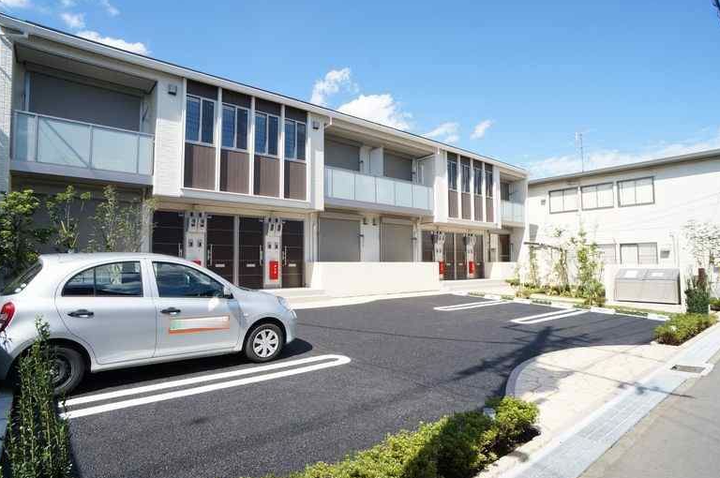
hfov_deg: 71.6
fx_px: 499
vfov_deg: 51.2
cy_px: 246
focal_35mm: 25
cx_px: 350
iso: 200
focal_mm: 16
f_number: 11
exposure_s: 1/200
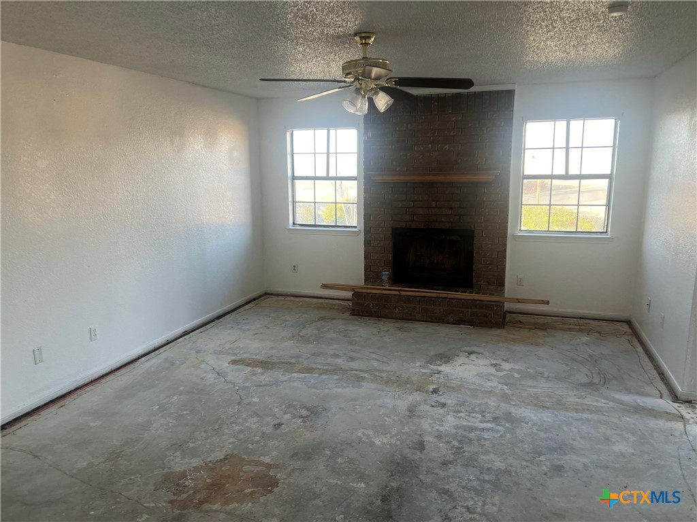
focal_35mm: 26
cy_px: 261
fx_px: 524
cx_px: 348
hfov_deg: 67.3
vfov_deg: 53.1
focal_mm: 5.7
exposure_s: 1/121
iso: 80
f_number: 1.5
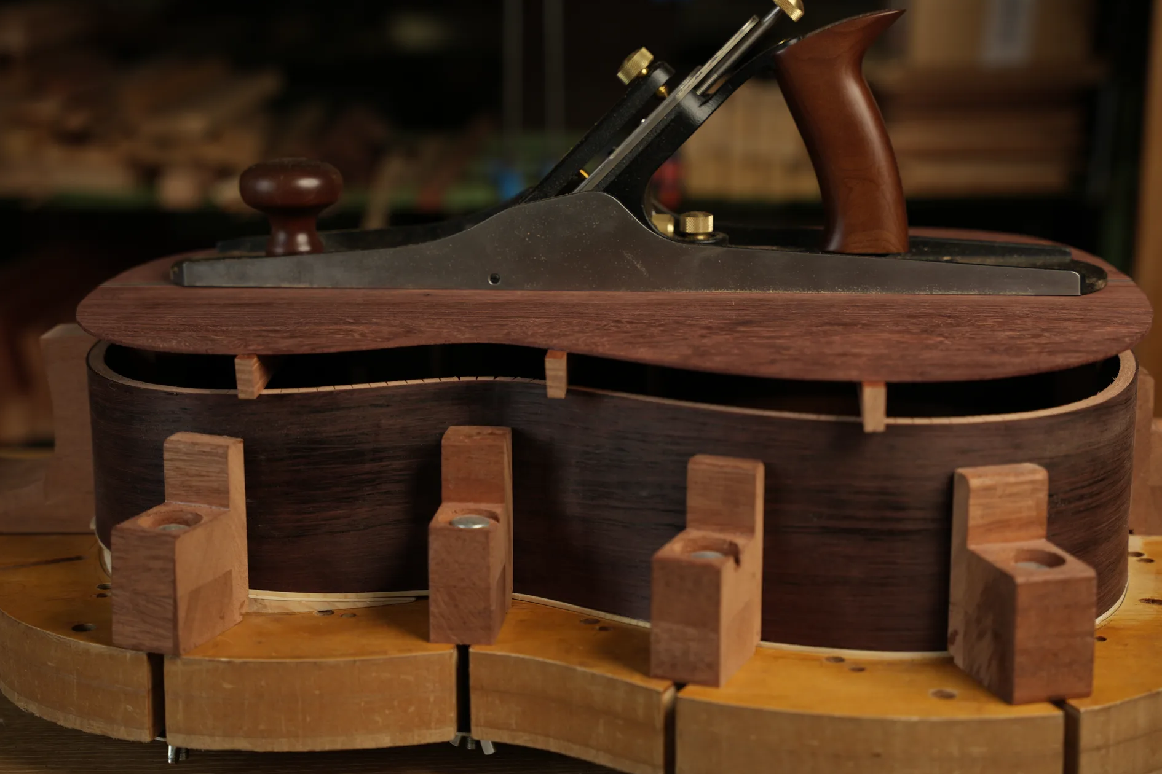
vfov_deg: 21.4
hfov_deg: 31.7
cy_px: 387
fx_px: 2050
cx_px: 580
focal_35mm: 64
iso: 100
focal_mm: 62.5
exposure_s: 1/30
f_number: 4
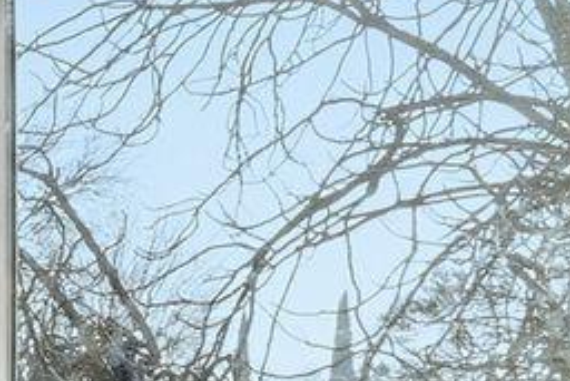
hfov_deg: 12.1
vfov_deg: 10.4
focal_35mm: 128
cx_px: -877
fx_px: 2028
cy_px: 527
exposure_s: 1/125
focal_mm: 16
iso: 100
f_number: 8
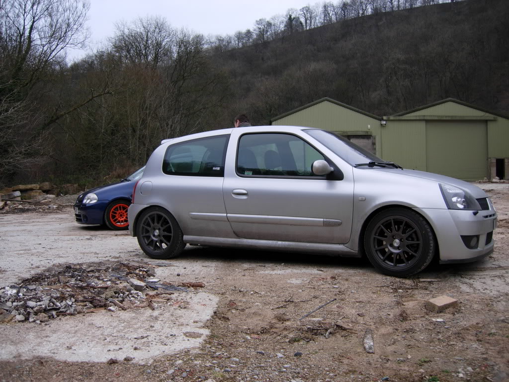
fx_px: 529
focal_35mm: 36
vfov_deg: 39.7
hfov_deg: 51.4
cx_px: 254
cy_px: 191
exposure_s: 1/12.3
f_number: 2.7
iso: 50
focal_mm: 7.5
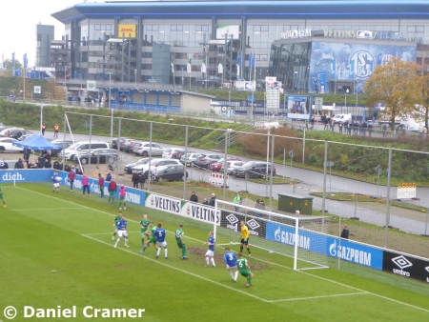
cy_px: 161
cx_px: 214
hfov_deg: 24.7
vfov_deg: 18.7
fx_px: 980
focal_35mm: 79
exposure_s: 1/60
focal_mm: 14.1
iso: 320
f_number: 4.7
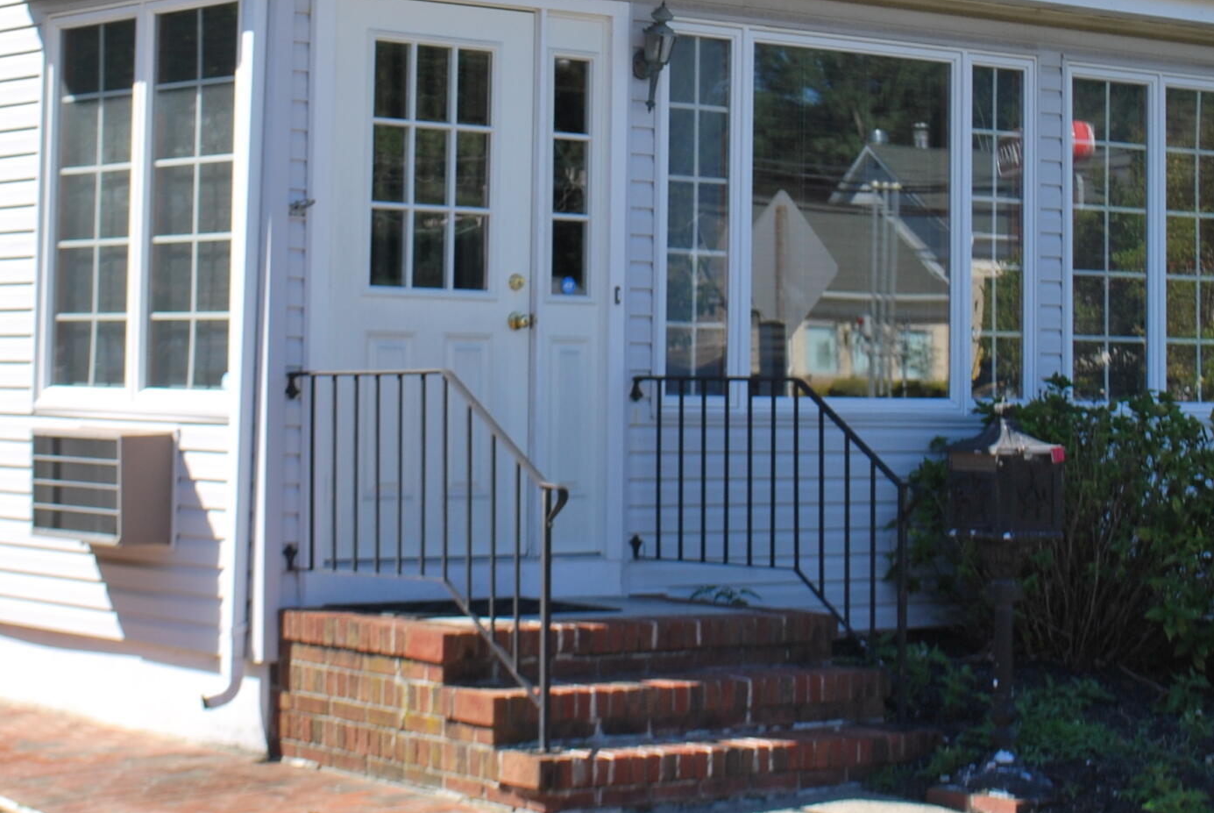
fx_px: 3072
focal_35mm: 91
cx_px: 472
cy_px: 146
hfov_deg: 22.3
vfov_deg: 15.0
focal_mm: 28
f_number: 7.1
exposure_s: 1/200
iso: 100
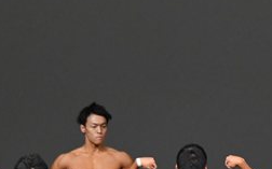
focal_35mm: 587
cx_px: 291
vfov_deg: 2.2
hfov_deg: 3.6
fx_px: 4347
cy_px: 264
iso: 4000
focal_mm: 125
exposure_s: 1/400
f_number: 5.6
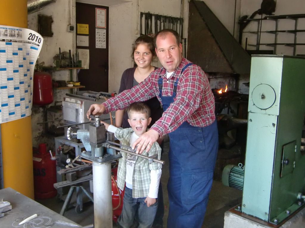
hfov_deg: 47.9
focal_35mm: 39
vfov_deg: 36.8
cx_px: 152
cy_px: 114
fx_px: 344
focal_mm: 6.9
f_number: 3
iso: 400
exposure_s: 1/80
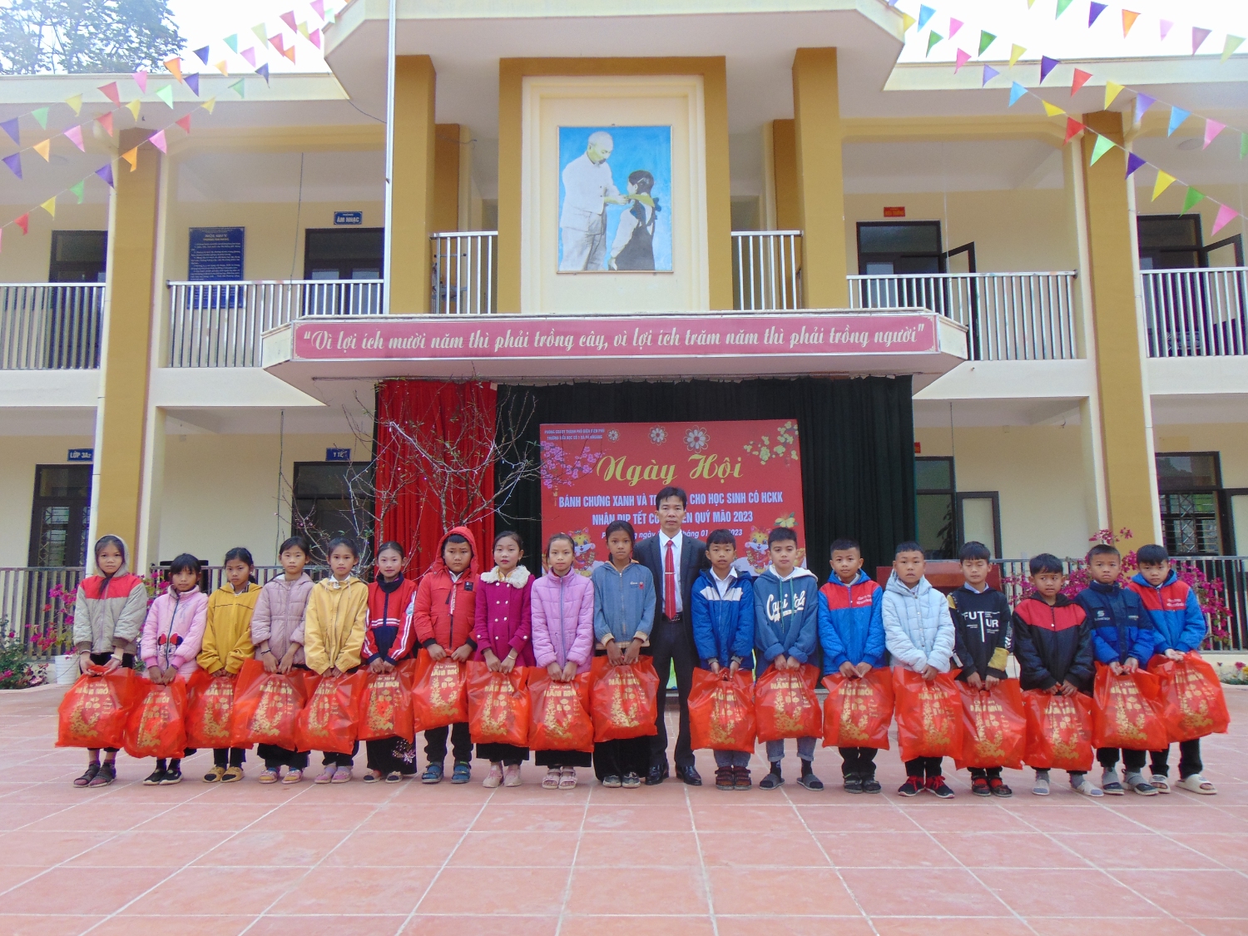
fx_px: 901
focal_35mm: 25
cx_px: 624
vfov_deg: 54.9
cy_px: 468
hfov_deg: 69.4
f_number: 3
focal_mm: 4.5
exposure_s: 1/100
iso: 80
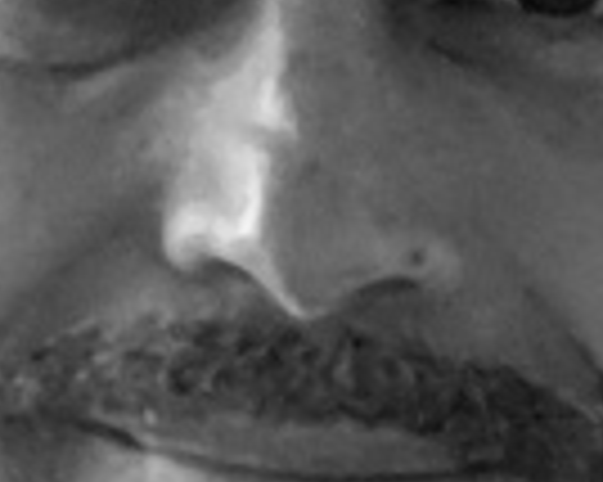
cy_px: 126
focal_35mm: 303
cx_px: 288
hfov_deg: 6.4
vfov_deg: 5.1
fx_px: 5404
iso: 125
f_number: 2.4
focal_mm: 6
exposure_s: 1/30
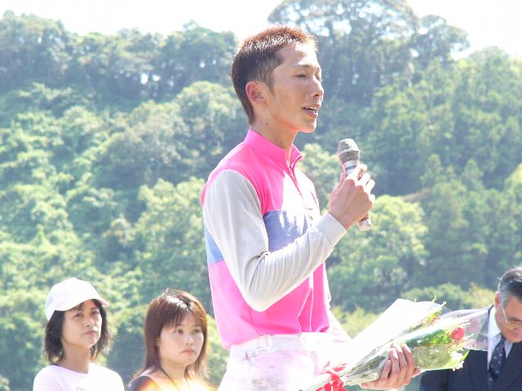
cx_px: 261
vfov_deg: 6.2
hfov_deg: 8.2
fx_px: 3619
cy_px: 196
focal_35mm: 240
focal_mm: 39.9
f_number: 3.3
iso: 50
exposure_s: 1/60
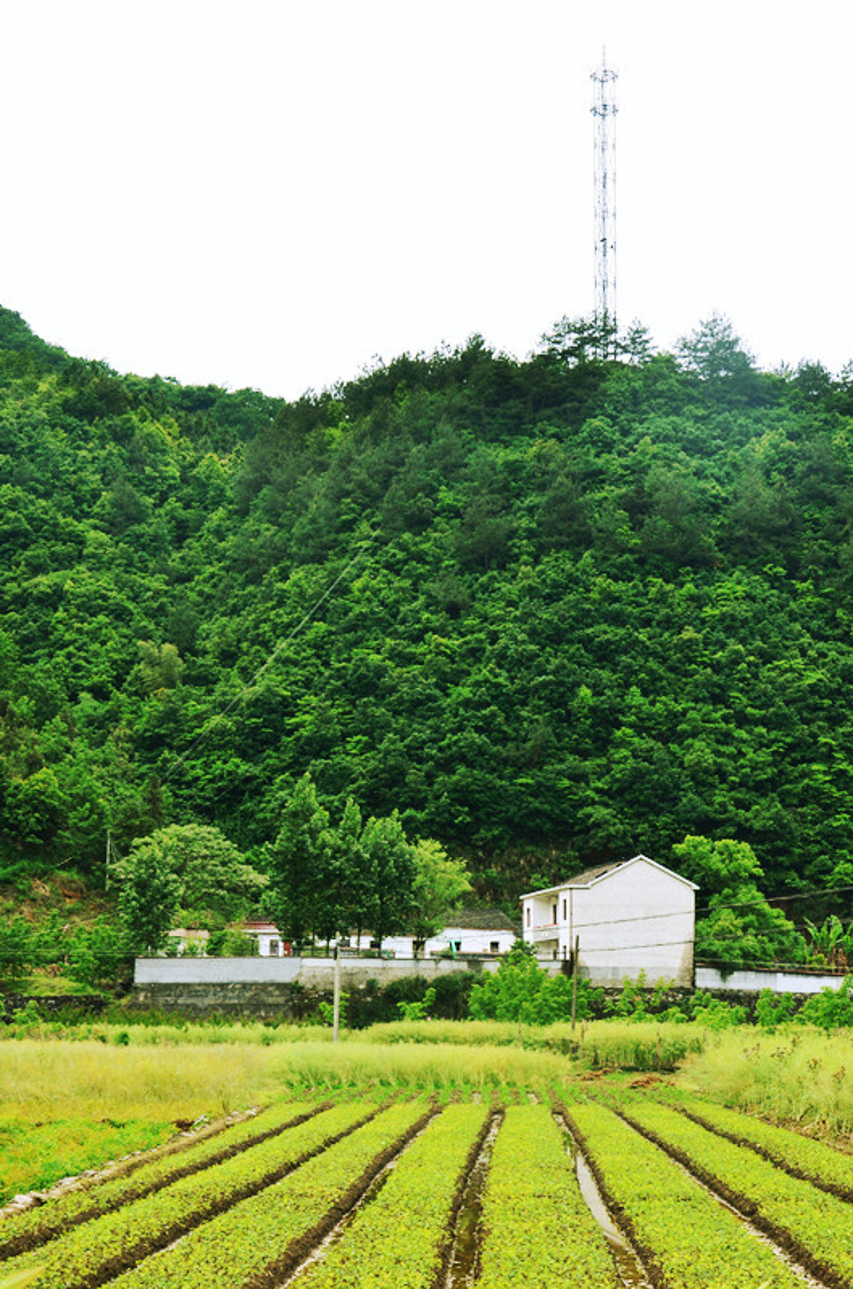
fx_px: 2144
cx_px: 426
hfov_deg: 22.5
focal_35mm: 60
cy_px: 644
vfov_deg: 33.5
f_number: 9
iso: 400
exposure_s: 1/100
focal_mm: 40
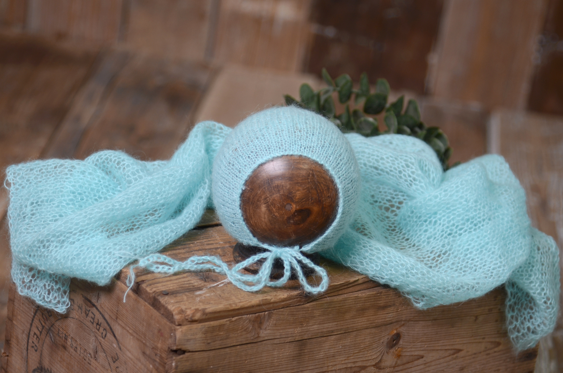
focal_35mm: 117
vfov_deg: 11.7
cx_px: 282
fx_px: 1826
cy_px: 186
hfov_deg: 17.5
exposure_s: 1/60
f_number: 4
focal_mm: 78
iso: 160
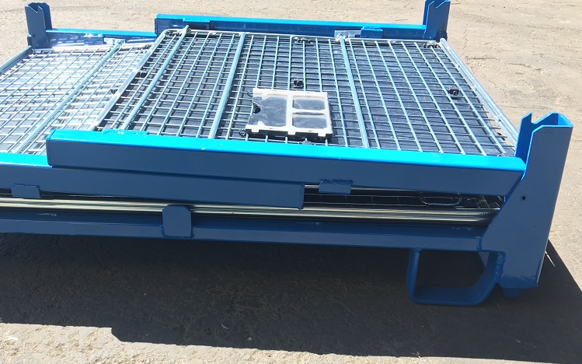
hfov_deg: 46.4
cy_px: 196
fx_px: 666
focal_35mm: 42
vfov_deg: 30.5
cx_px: 191
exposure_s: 1/425
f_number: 2.2
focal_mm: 4.15
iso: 25
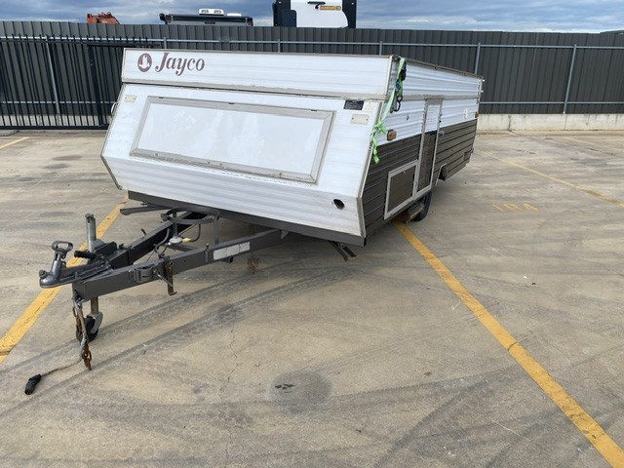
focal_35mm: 26
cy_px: 234
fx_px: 469
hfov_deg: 67.3
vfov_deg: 53.1
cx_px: 312
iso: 32
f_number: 1.8
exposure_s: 1/1996
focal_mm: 4.25
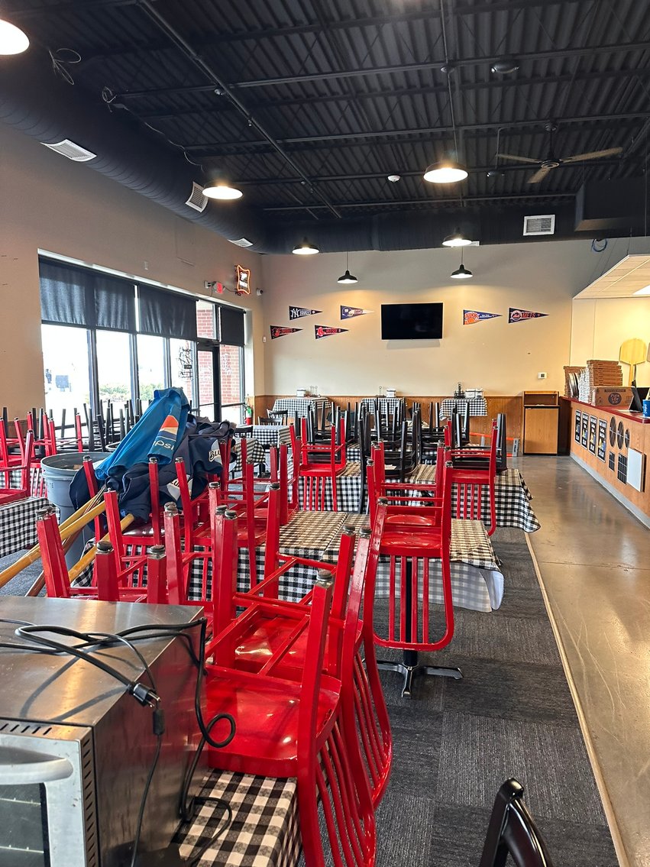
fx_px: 601
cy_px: 434
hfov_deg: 56.8
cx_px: 325
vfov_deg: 71.6
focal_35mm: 24
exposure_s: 1/60
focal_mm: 6.86
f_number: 1.78
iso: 250
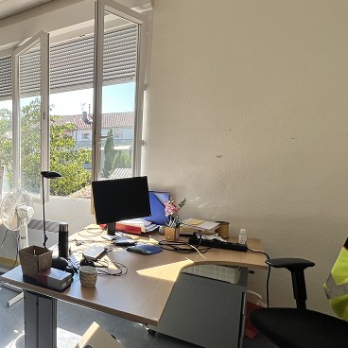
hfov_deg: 49.0
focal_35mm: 25
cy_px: 190
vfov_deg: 62.8
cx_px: -14
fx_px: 284
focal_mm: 1.57
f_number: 1.8
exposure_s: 1/237
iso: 32
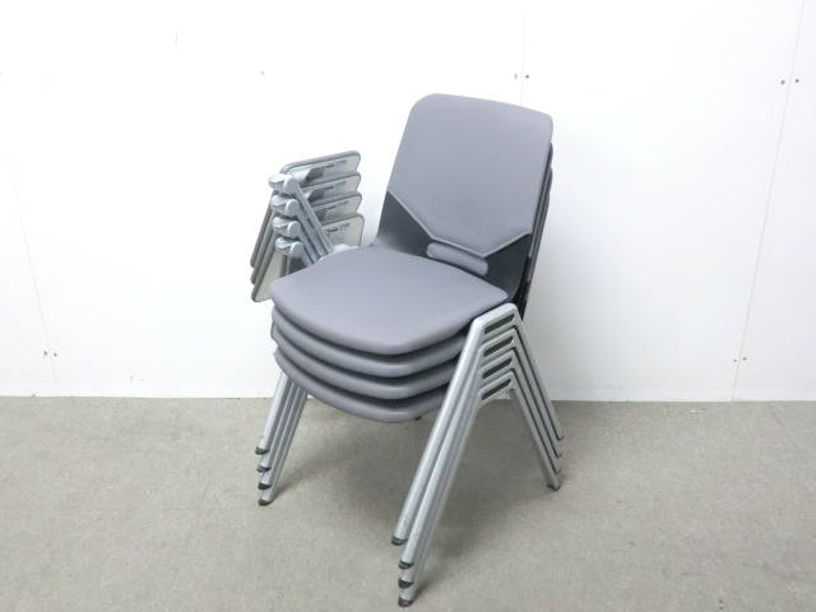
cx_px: 408
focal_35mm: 38
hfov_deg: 49.0
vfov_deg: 37.7
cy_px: 306
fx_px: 896
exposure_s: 1/25
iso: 800
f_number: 3.9
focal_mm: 6.9
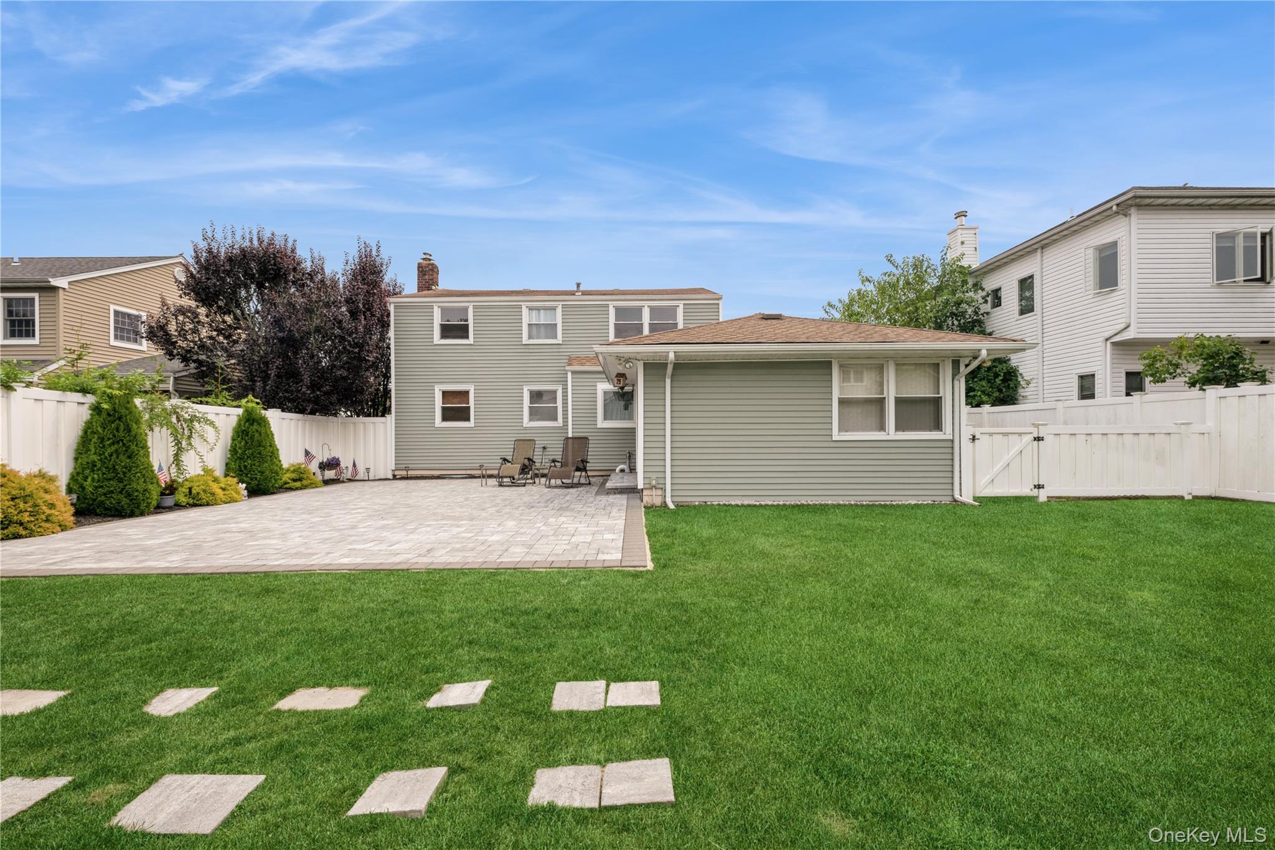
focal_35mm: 14
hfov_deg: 104.3
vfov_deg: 81.2
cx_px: 638
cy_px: 425
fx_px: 496
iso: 400
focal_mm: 14
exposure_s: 1/640
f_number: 11
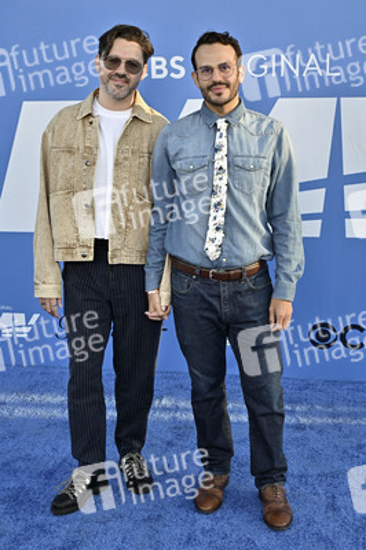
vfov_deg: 38.2
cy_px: 275
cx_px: 183
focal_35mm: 52
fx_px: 794
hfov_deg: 25.9
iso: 500
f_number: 6.3
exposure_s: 1/320
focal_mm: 35
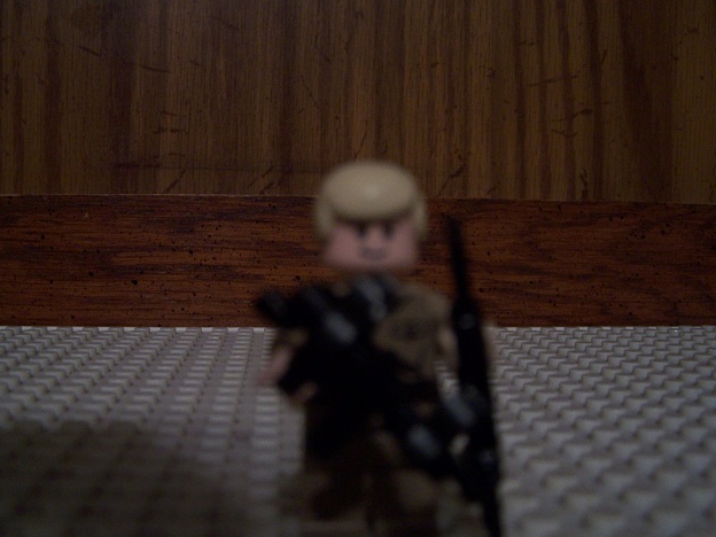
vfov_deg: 36.8
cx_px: 364
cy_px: 270
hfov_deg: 47.9
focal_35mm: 39
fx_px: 807
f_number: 2.8
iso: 140
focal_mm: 6.3
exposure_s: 1/8
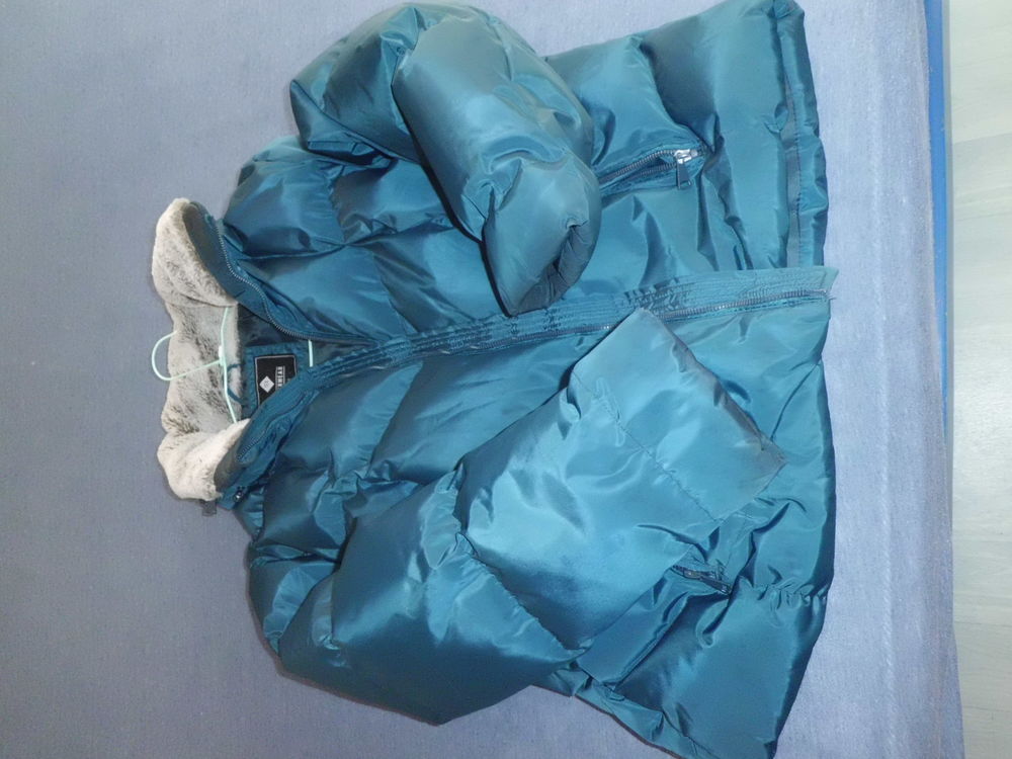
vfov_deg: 53.1
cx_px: 506
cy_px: 380
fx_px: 760
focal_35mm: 26
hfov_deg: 67.3
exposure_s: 1/60
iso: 400
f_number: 2.8
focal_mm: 4.7
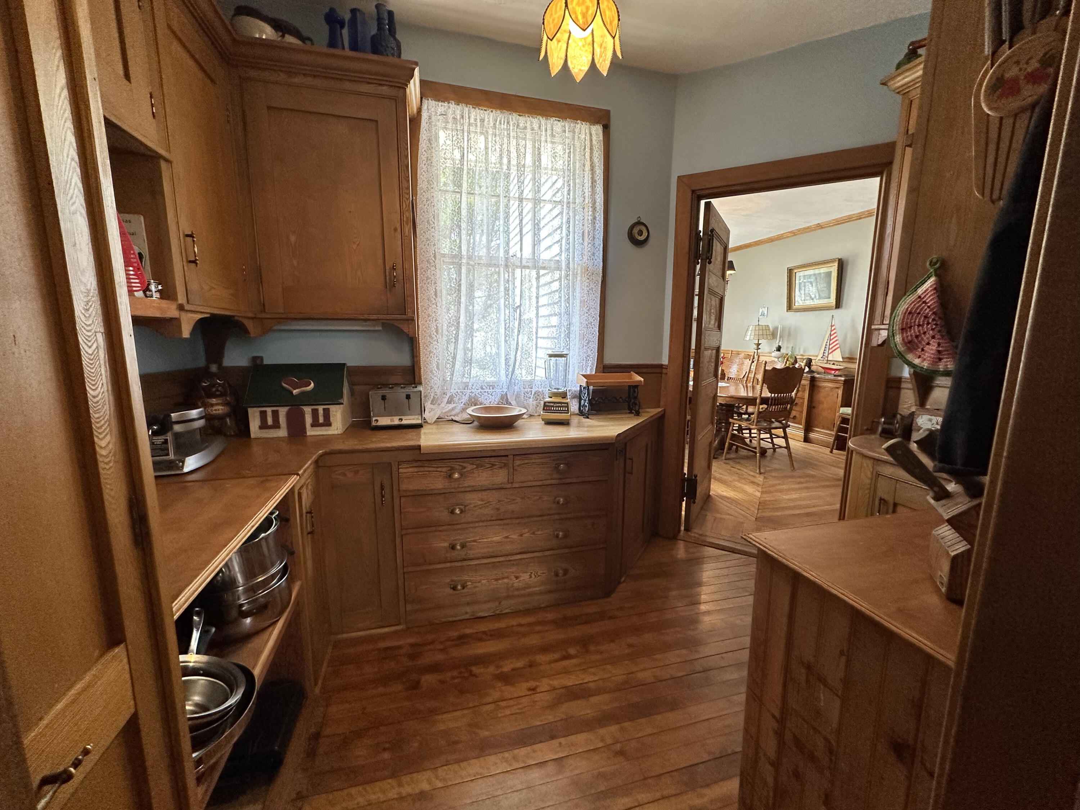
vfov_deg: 85.7
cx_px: 540
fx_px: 437
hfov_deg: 102.1
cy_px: 405
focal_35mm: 14
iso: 250
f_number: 2.2
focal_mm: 2.22
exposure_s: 1/120
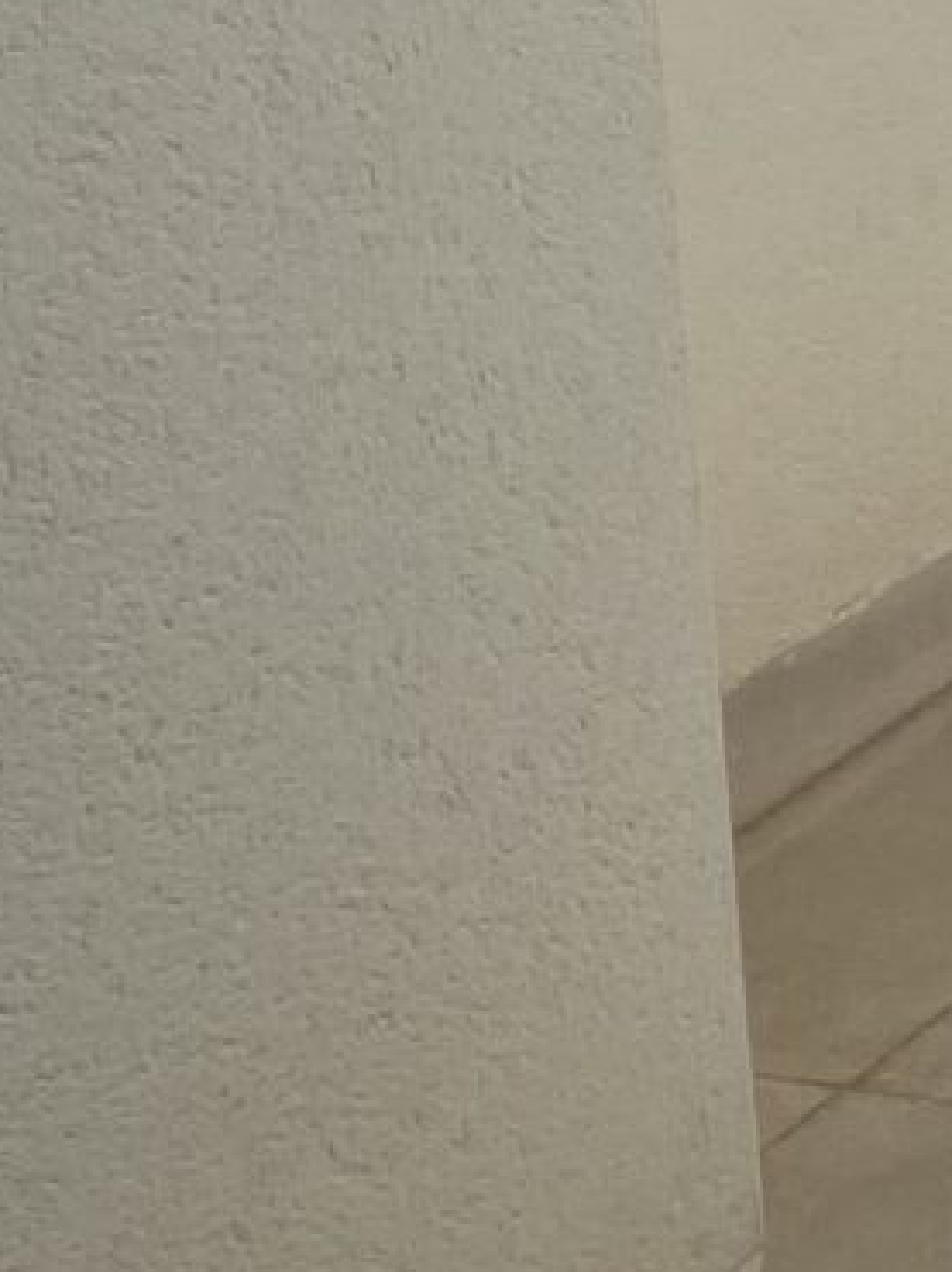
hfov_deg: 8.0
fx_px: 6608
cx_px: 1736
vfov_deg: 10.9
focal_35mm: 180
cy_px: 134
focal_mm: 4.25
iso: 32
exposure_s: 1/8197
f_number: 1.8
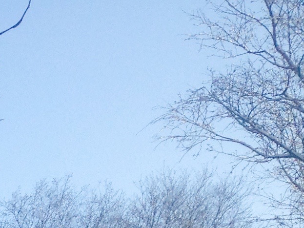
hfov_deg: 9.8
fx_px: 1519
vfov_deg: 7.8
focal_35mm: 173
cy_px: 589
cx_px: -465
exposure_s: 1/1106
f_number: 2.4
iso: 50
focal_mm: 4.12
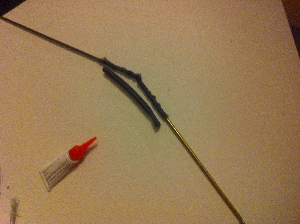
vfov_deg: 40.6
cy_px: 112
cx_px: 150
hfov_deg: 52.7
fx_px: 303
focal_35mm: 35
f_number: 2.8
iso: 320
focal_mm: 3.85
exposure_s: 1/15
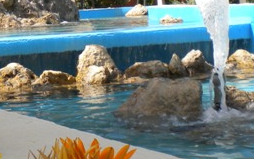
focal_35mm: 117
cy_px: 37
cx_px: 43
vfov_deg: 11.2
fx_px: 810
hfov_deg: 17.6
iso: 80
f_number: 4.6
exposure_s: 1/425
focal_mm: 6.3
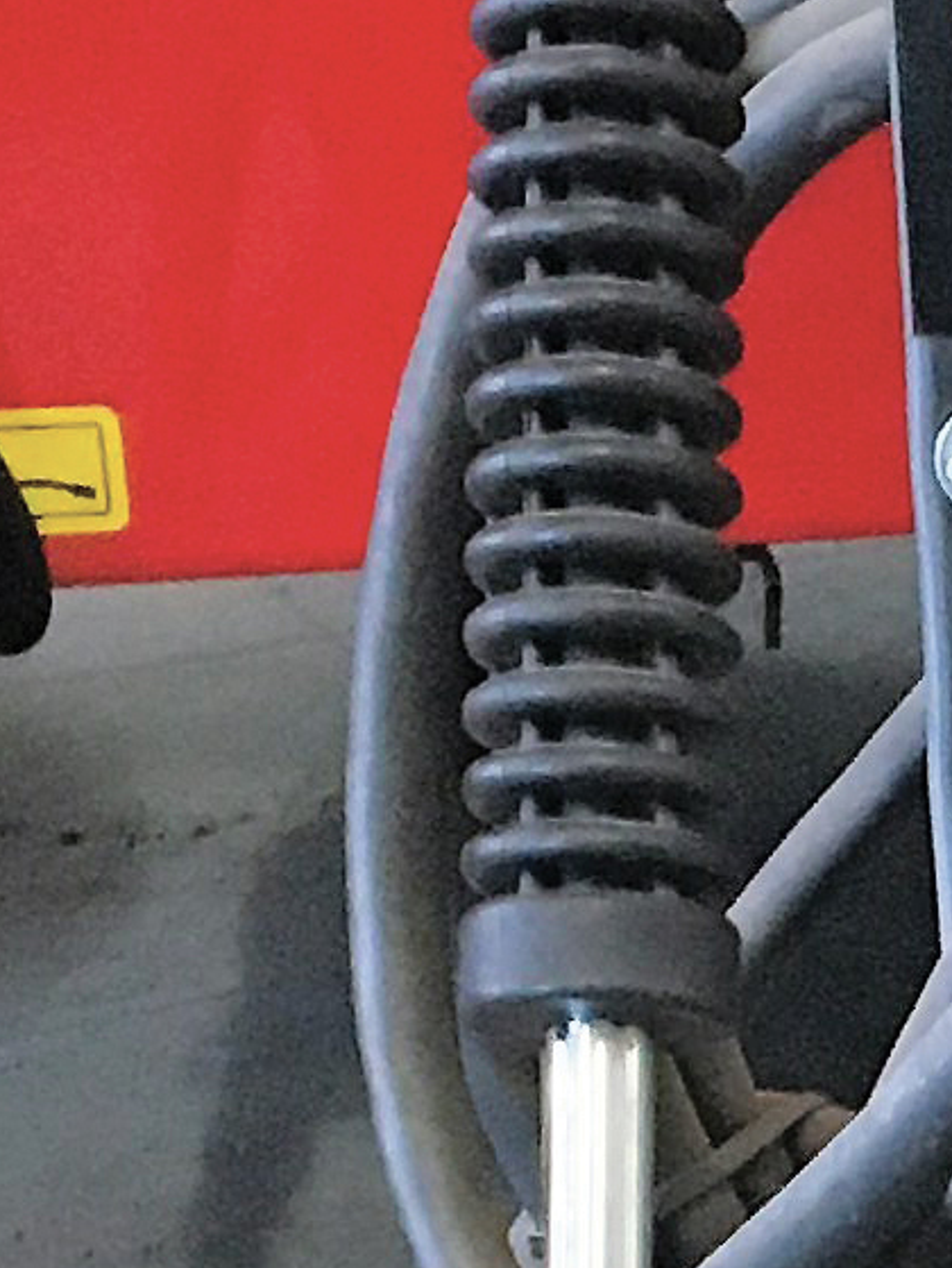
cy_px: 1946
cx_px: 2144
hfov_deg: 6.8
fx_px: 7655
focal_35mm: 209
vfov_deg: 9.2
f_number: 2.2
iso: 200
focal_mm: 4.15
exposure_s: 1/17
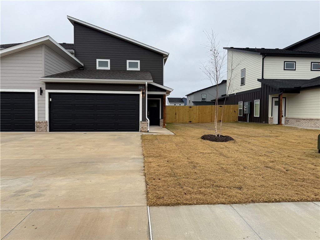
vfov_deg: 56.8
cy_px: 120
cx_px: 160
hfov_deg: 71.6
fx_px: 222
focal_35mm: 24
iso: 80
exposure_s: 1/1585
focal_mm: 6.76
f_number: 1.78
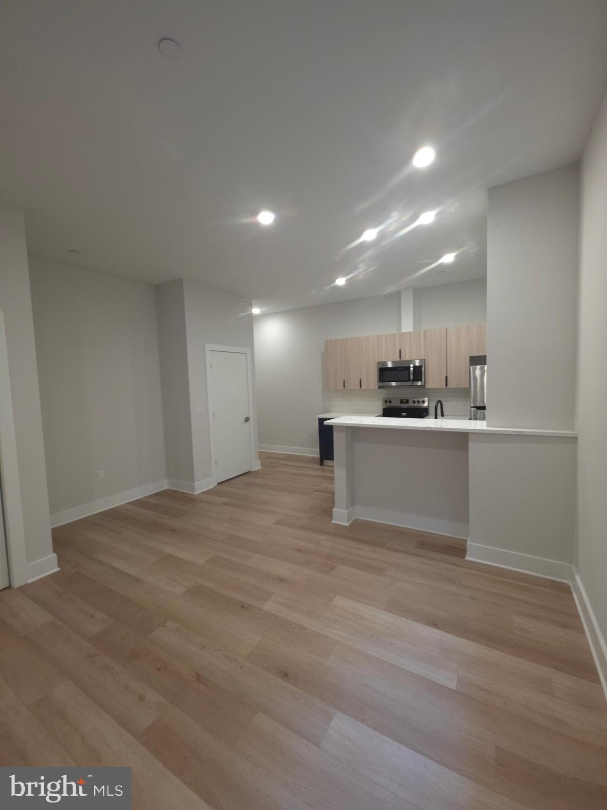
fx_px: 304
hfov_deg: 89.9
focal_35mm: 13
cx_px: 304
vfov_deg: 106.2
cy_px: 405
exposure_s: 1/30
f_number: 1.9
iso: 125
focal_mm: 2.2
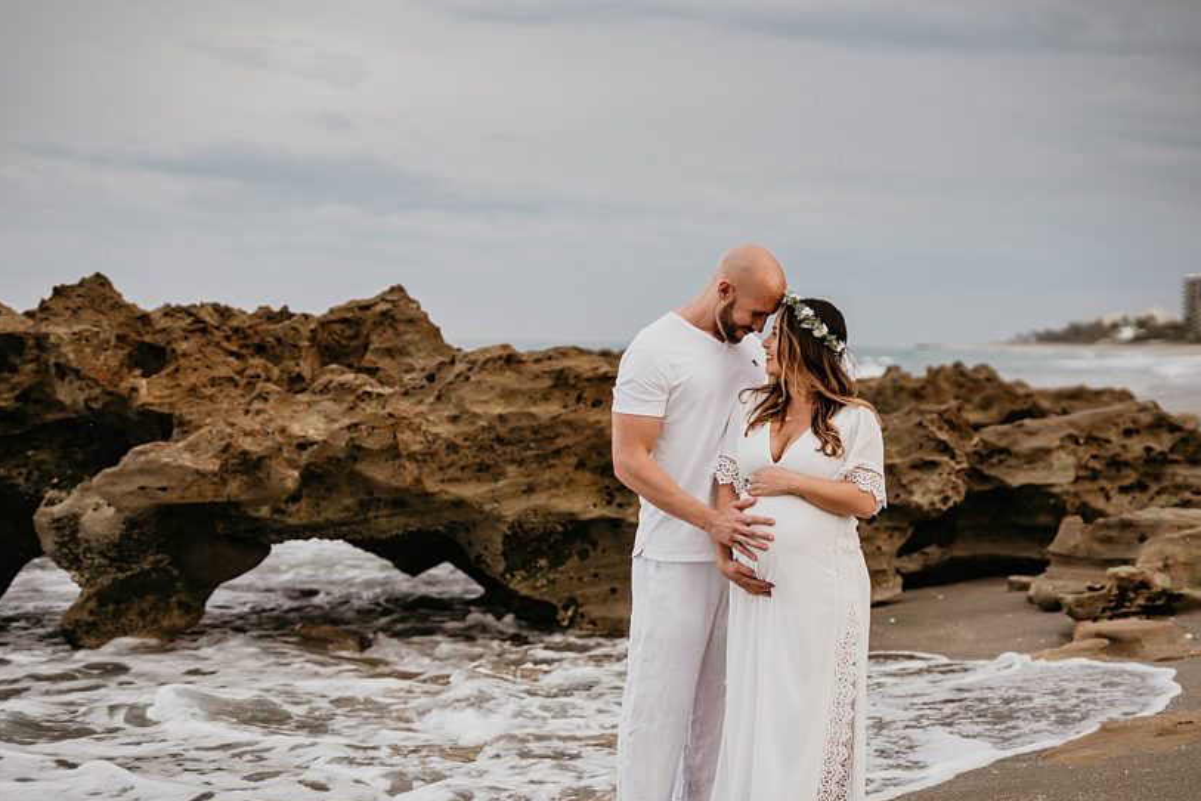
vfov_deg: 21.6
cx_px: 634
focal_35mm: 63
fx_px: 2102
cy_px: 398
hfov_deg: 31.9
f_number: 1.8
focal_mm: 50
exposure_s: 1/2500
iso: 320
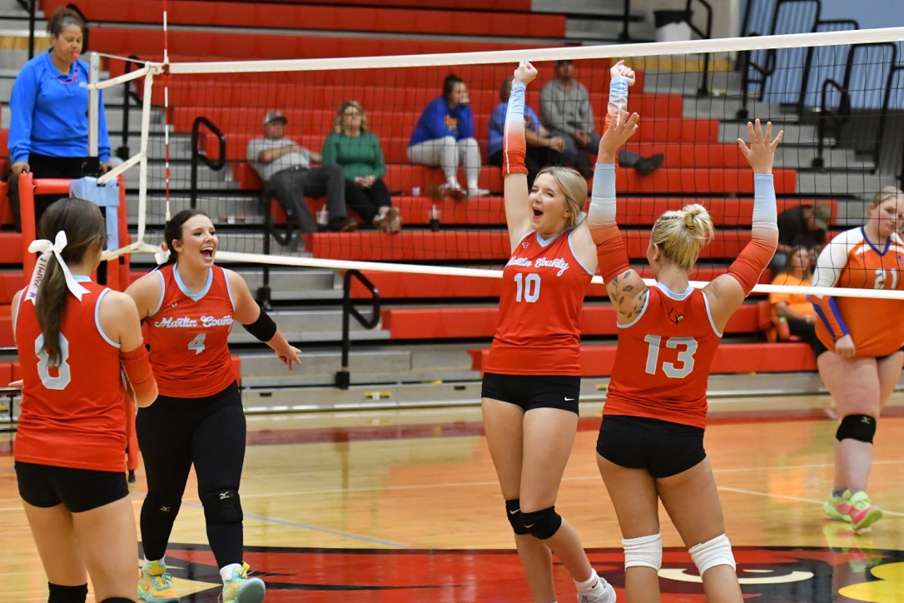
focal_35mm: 116
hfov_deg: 17.6
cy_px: 321
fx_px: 2913
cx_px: 498
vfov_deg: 11.8
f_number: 3.5
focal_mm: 70
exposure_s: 1/1250
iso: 8000
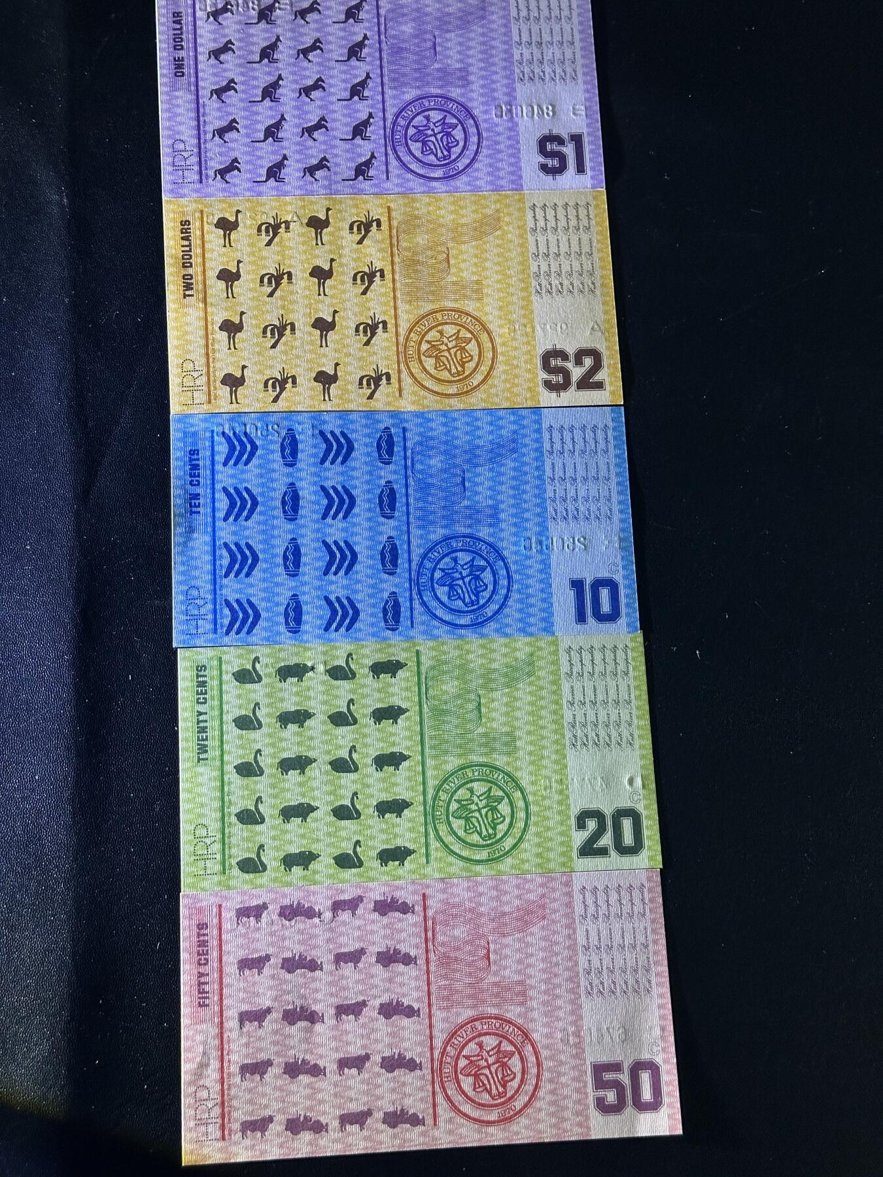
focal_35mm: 48
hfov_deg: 30.3
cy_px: 588
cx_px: 442
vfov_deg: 39.7
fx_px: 1633
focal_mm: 6.86
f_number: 1.78
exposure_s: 1/50
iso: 200
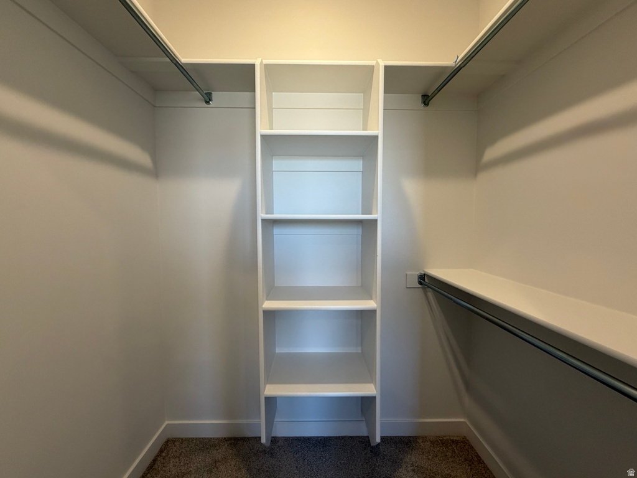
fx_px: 258
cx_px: 318
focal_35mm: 14
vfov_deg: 85.7
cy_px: 239
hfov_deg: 102.1
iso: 160
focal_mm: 2.22
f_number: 2.2
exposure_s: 1/120
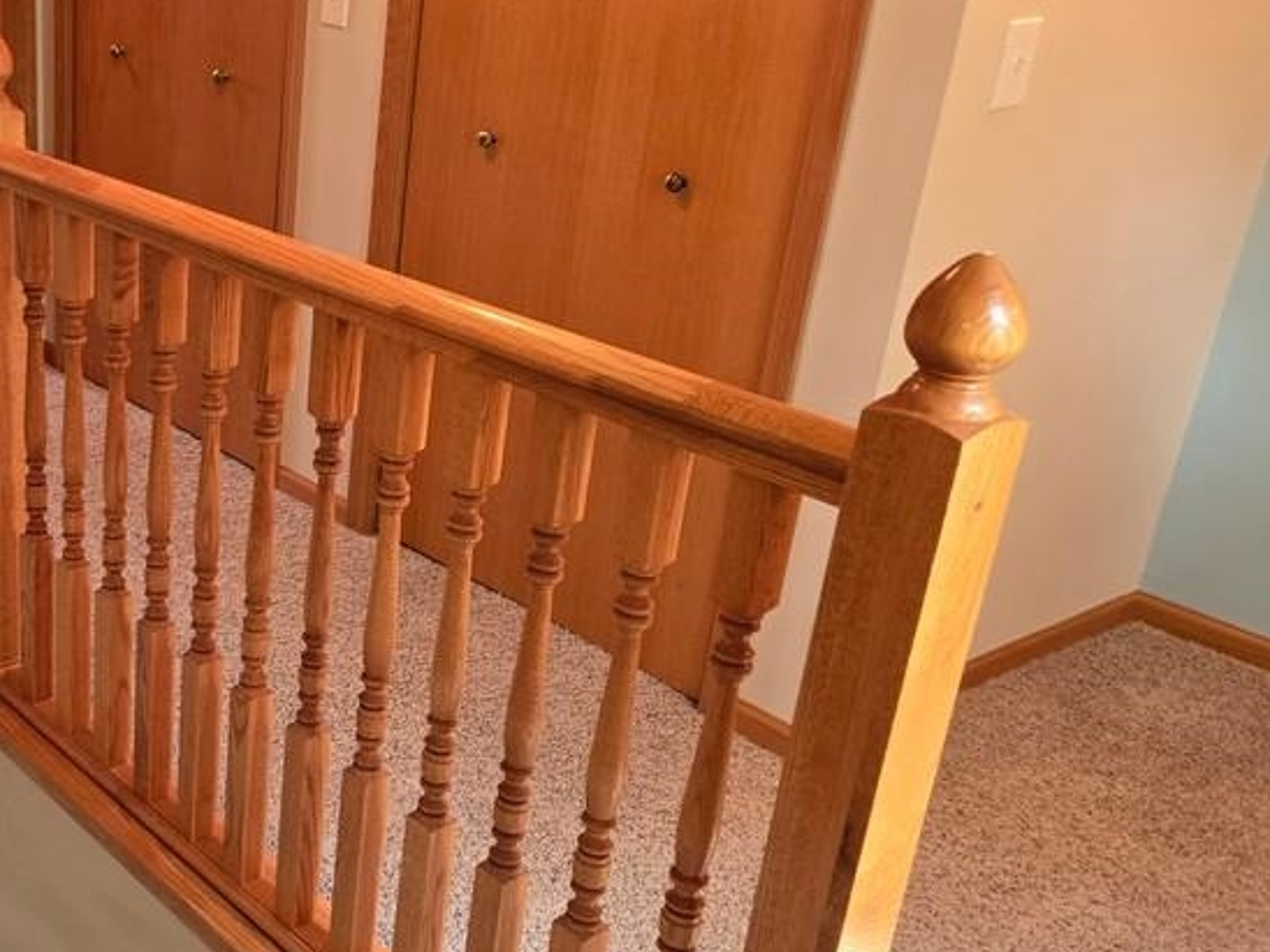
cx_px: 165
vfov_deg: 33.5
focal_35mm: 43
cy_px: 540
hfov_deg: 41.0
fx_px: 1578
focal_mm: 5.4
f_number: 1.8
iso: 125
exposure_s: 1/20
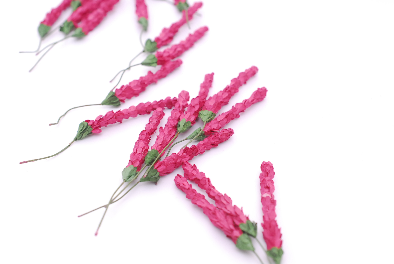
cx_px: 197
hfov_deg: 33.4
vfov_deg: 22.7
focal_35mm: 60
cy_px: 132
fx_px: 657
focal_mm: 40
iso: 800
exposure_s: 1/250
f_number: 7.1
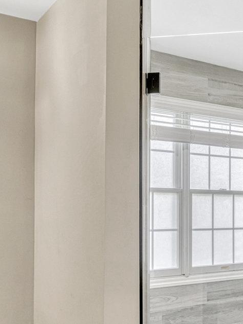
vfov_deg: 37.9
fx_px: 468
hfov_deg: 28.5
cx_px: 197
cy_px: 209
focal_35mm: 50
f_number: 7.1
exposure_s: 1/30
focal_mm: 16
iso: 1250
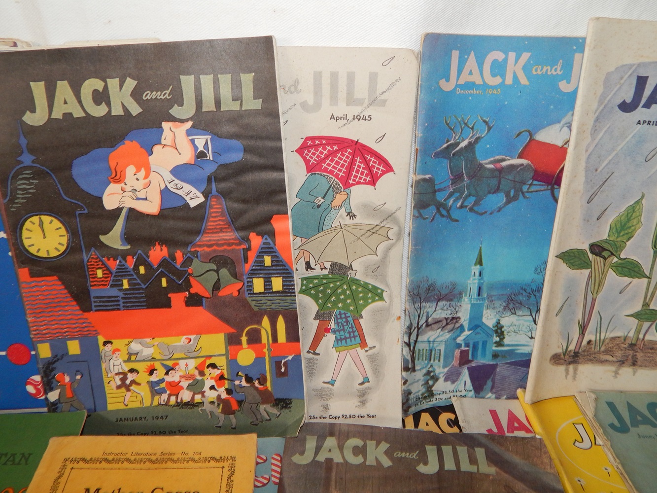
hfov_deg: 69.4
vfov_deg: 54.9
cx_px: 328
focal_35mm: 25
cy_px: 246
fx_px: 475
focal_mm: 4.5
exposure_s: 1/30
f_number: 3.1
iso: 200
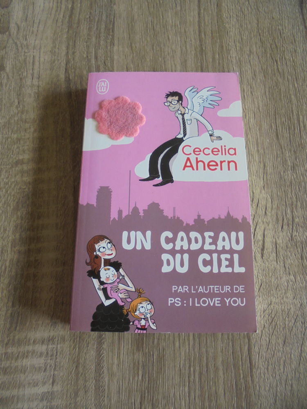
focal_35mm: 26
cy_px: 204
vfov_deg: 67.3
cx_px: 154
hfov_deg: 53.1
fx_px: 307
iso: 100
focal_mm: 4.6
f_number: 3.5
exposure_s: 1/30
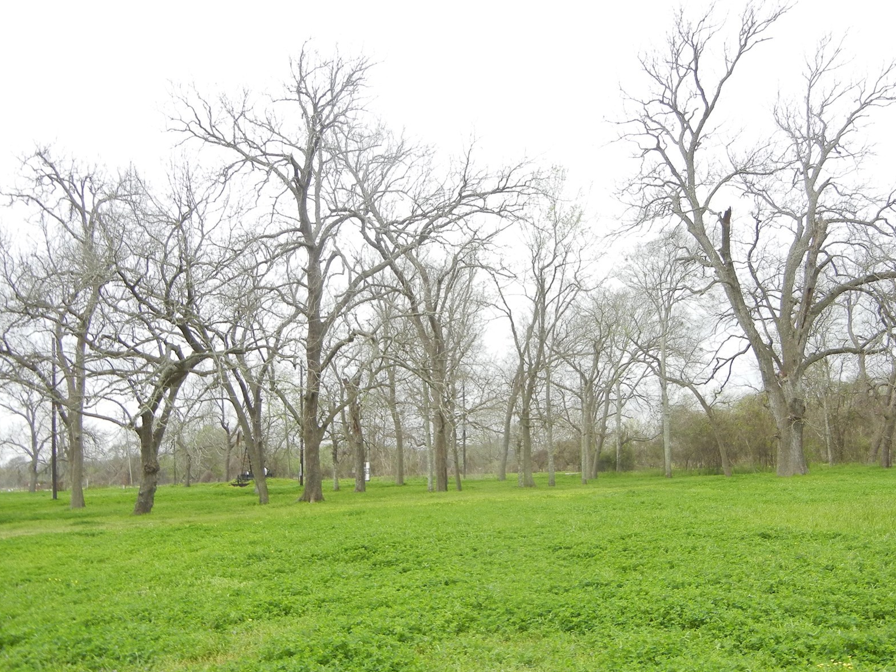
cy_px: 360
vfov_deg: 36.8
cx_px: 484
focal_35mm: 39
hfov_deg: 47.8
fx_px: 1010
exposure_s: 1/266
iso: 160
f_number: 3.5
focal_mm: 5.4
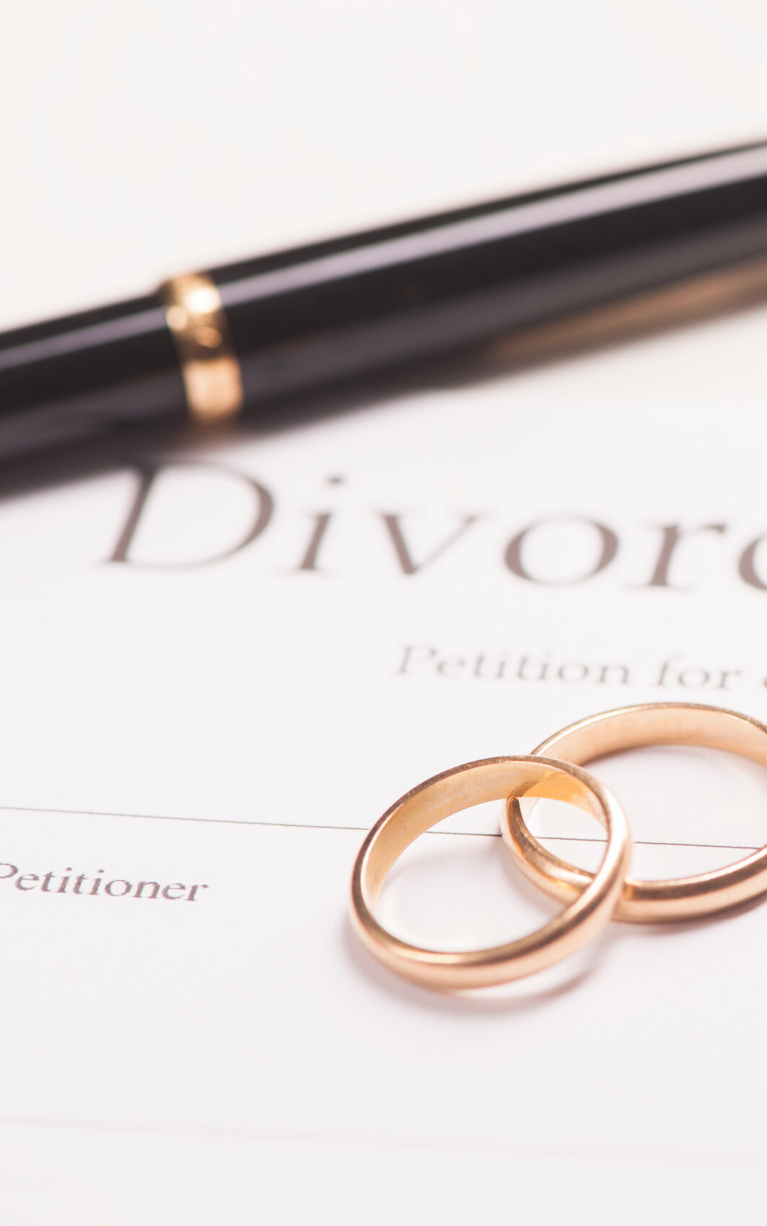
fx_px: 5383
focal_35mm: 161
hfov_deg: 8.1
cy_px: 613
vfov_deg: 13.0
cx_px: 762
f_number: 7.1
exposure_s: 1/125
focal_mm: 105
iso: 200
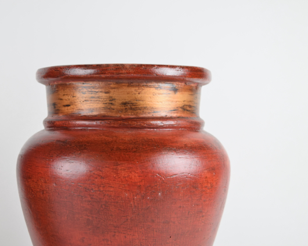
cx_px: 131
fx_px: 853
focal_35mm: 94
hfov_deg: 20.5
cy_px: 123
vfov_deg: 16.4
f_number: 6.3
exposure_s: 1/125
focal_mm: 55
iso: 400
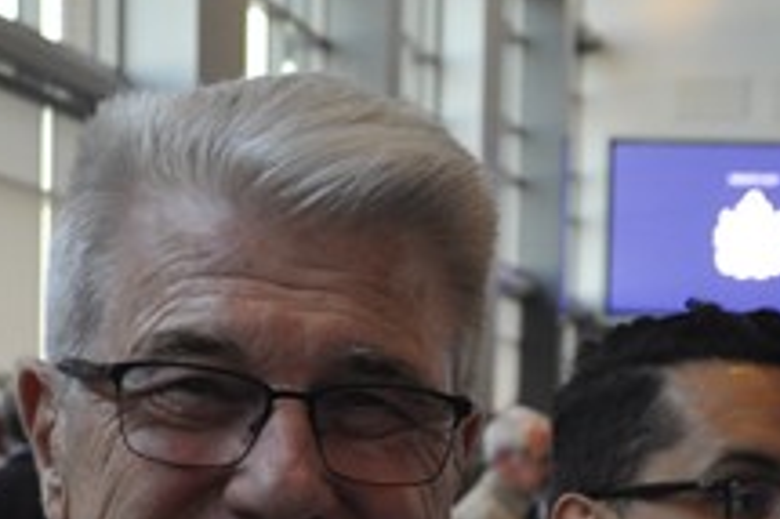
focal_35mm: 174
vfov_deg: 7.5
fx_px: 3774
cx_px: 573
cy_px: 1096
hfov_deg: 11.8
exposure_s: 1/60
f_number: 5
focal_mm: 25
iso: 400
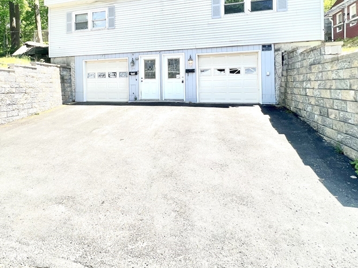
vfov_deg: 63.9
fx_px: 207
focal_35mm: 20
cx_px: 141
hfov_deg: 80.7
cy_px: 85
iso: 32
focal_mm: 1.57
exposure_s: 1/769
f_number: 1.8
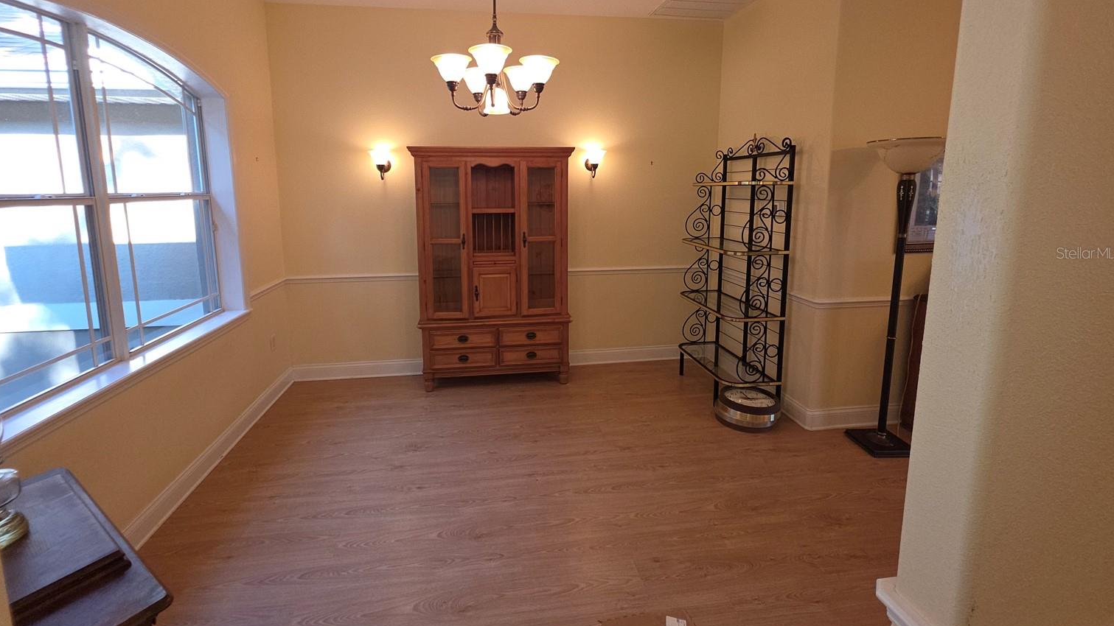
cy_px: 253
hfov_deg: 102.9
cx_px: 536
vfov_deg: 69.9
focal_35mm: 15
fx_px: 443
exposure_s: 1/60
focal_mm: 2.2
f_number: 1.9
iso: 64
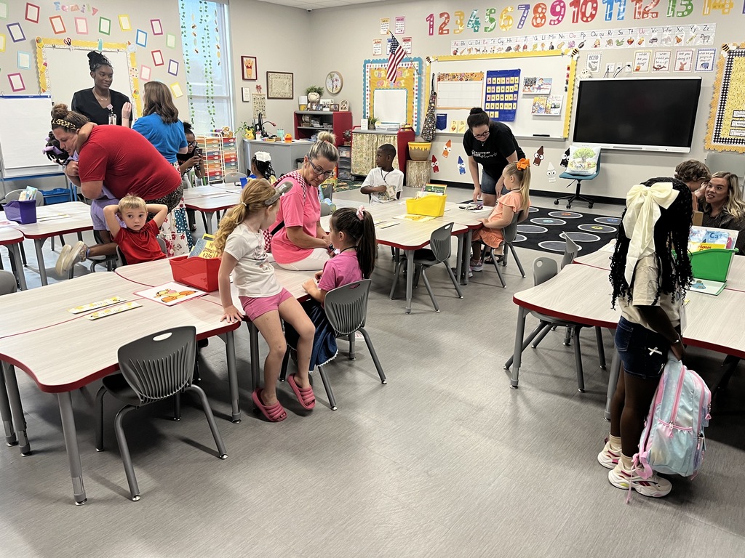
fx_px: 560
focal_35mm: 26
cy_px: 279
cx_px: 372
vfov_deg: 53.1
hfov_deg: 67.3
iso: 100
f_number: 1.6
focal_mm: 5.1
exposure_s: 1/60
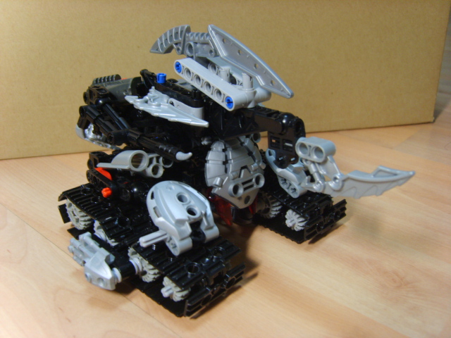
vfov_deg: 40.7
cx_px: 226
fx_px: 456
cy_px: 169
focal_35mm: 35
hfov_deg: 52.6
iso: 123
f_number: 2.8
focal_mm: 7.4
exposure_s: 1/10
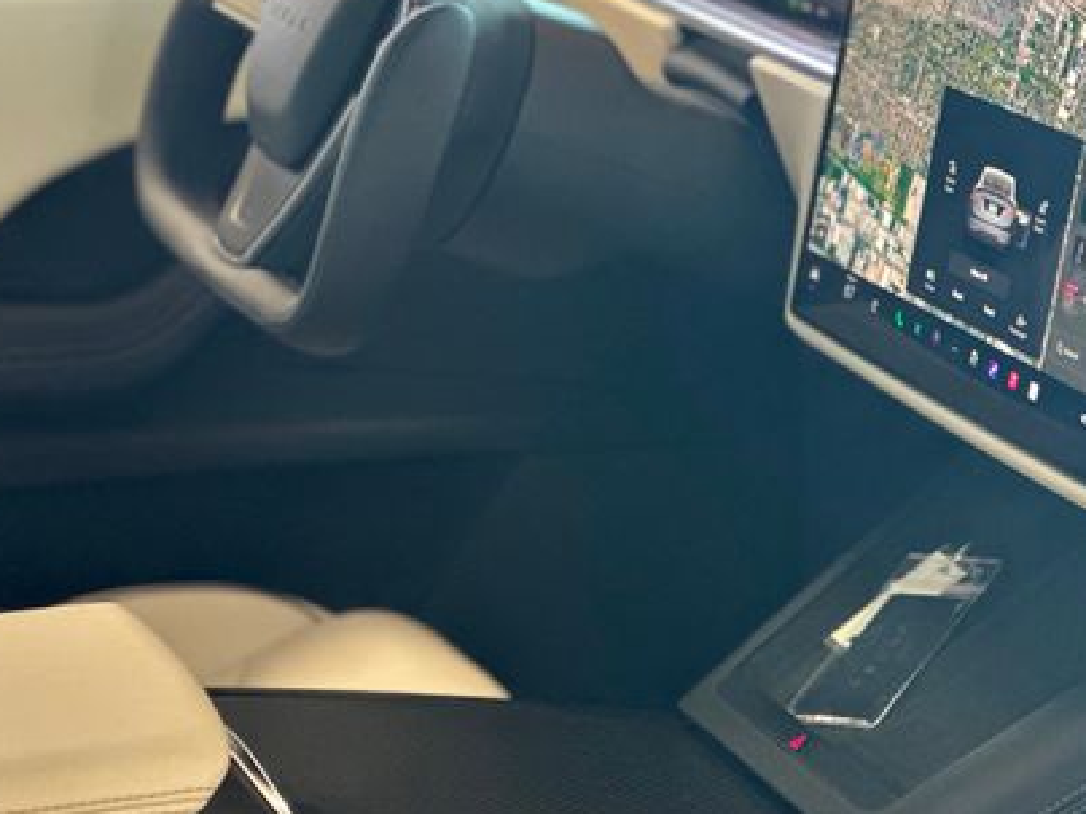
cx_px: 734
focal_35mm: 122
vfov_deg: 12.1
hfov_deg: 16.1
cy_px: 433
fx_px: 3827
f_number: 2.8
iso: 250
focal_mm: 9
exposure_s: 1/40
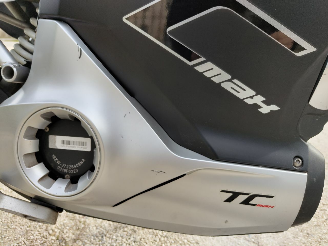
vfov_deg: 56.8
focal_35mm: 24
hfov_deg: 71.6
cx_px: 164
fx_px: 227
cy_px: 123
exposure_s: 1/912
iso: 100
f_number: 1.88
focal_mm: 5.59
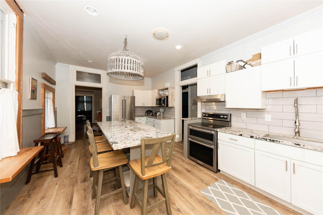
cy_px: 108
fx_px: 108
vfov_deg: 90.0
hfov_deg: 112.6
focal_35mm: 12
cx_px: 162
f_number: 4
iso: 320
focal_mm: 12
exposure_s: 1/200
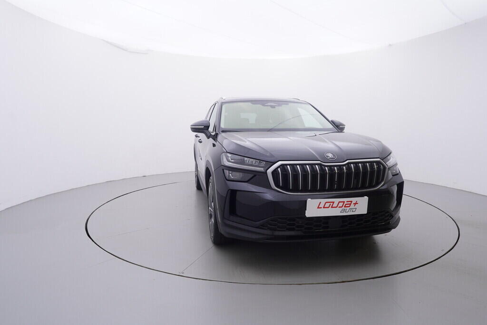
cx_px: 244
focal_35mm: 22
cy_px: 162
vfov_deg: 56.2
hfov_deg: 77.3
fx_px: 305
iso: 200
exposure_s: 1/80
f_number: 5
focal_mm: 15
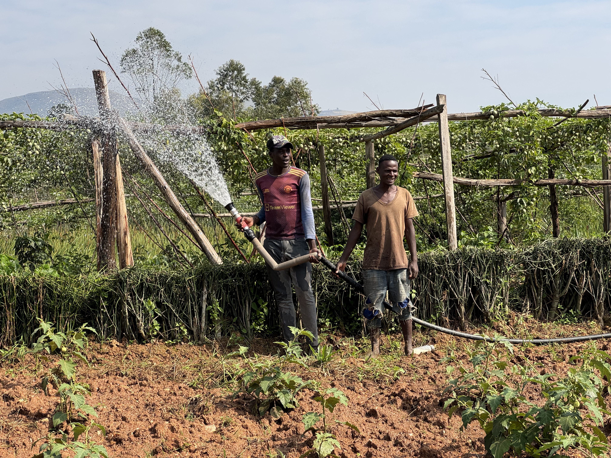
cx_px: 306
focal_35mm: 77
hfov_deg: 25.3
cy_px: 229
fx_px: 1359
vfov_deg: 19.1
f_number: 2.8
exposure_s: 1/396
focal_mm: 9
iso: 25
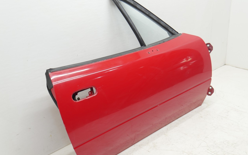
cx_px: 126
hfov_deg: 48.2
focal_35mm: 41
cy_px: 81
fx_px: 277
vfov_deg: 31.2
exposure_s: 1/100
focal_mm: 19
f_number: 4.1
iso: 200
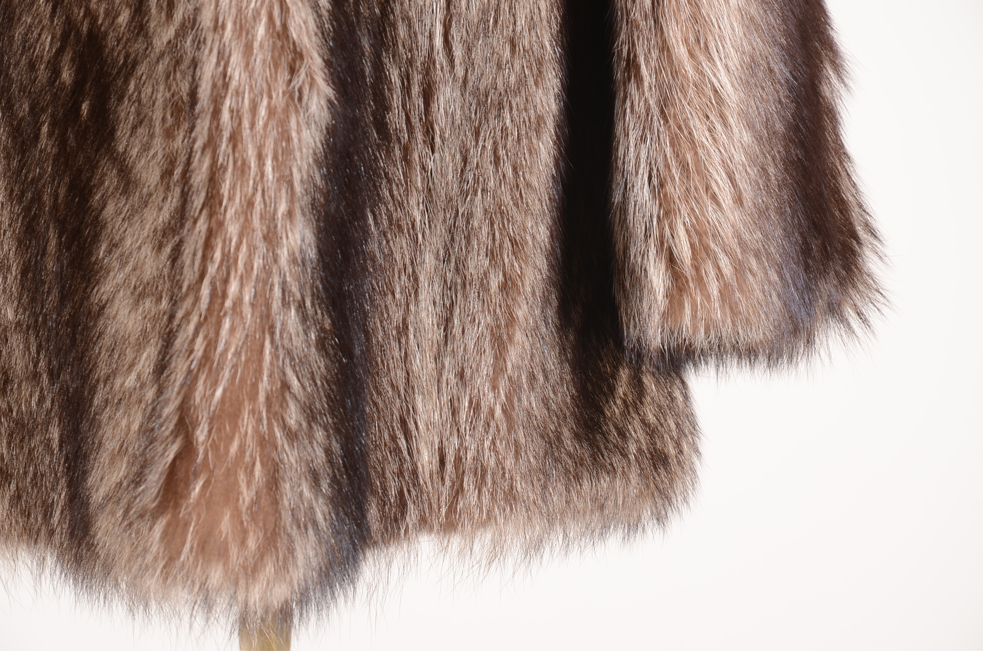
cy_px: 326
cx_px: 492
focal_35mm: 158
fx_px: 4292
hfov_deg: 13.1
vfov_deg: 8.7
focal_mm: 105
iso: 160
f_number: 10
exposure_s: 1/100
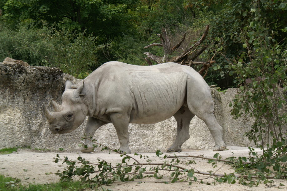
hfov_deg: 19.5
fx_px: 836
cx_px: 144
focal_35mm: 105
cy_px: 96
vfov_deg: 13.0
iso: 100
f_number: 8
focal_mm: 70
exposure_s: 1/160
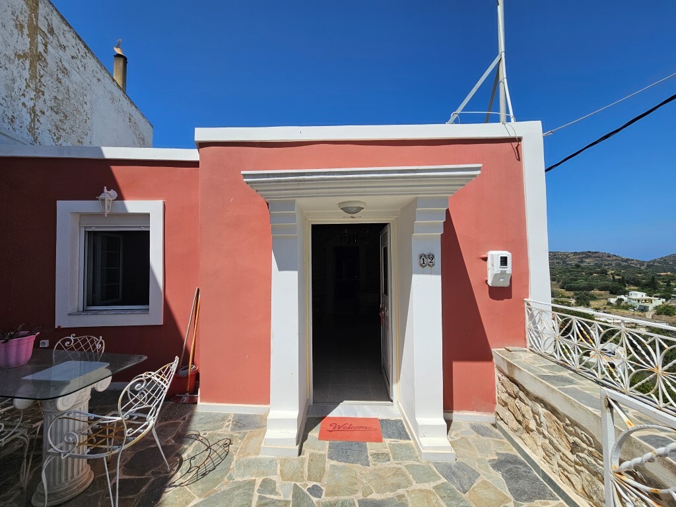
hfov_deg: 106.2
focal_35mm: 13
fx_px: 254
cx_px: 338
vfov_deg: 89.9
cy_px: 254
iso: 50
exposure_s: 1/3521
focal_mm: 2.2
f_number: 2.2
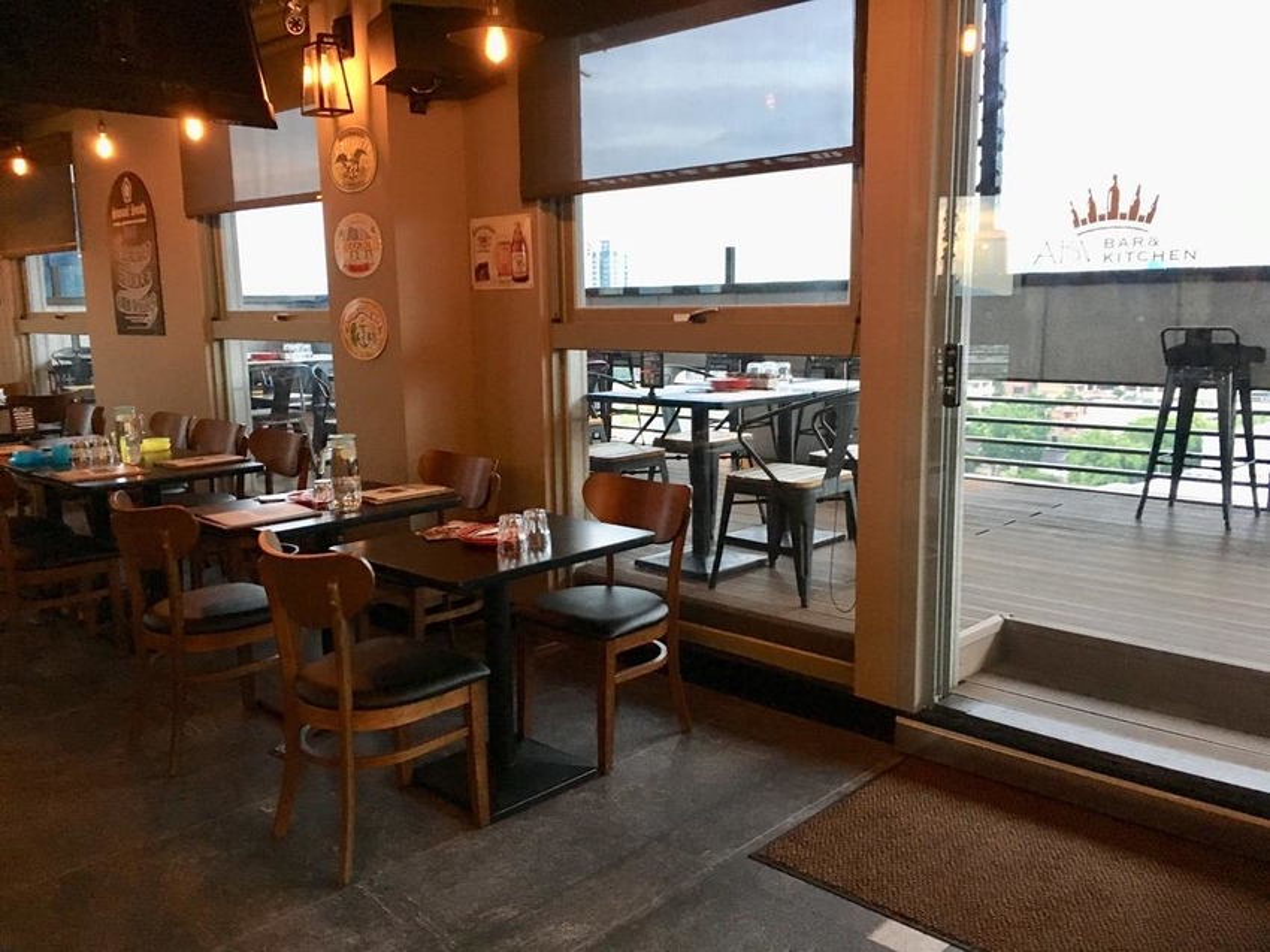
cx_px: 635
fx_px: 1064
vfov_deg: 48.2
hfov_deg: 61.7
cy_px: 476
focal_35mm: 29
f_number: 2.2
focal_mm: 4.15
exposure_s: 1/24
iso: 200
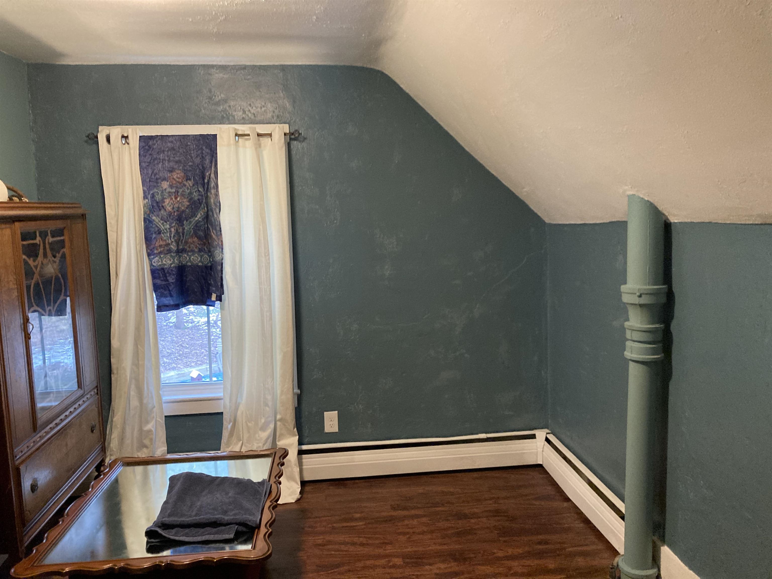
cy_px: 290
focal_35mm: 28
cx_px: 386
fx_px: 624
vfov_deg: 49.7
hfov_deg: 63.4
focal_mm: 3.99
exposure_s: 1/40
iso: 400
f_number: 1.8
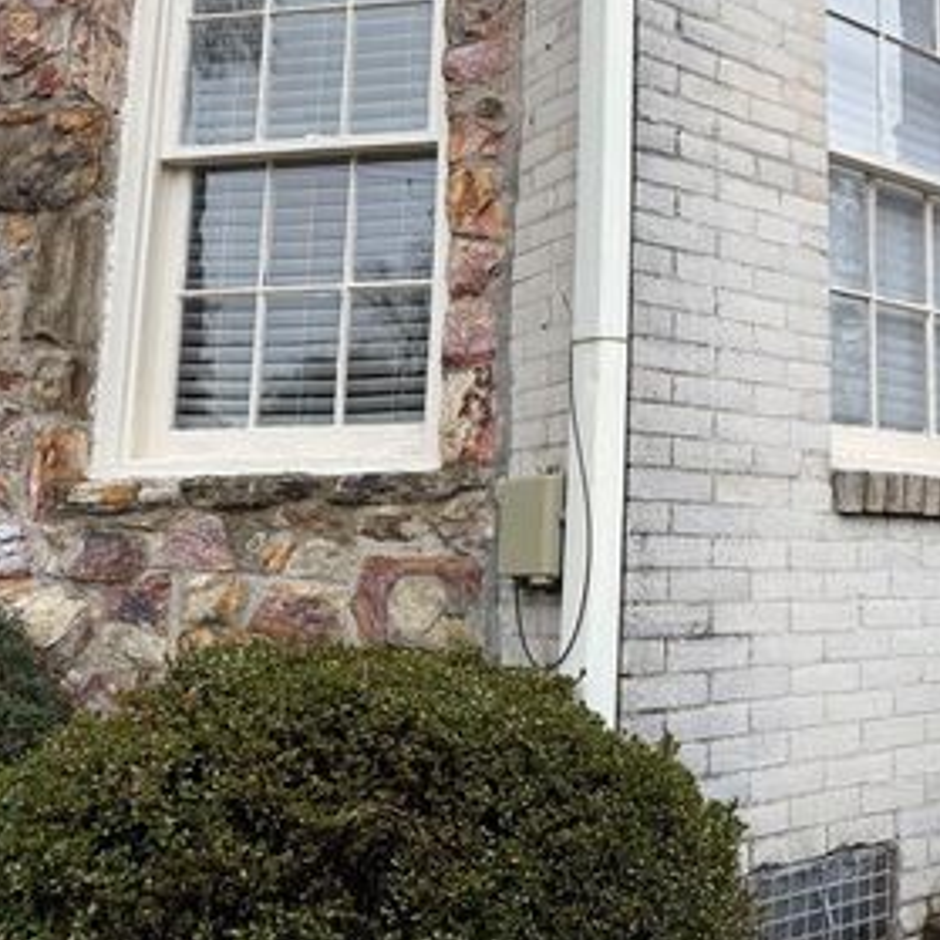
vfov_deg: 43.5
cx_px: 822
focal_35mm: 38
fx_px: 1167
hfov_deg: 40.9
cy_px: 352
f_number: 1.78
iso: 80
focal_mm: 6.76
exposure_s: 1/612
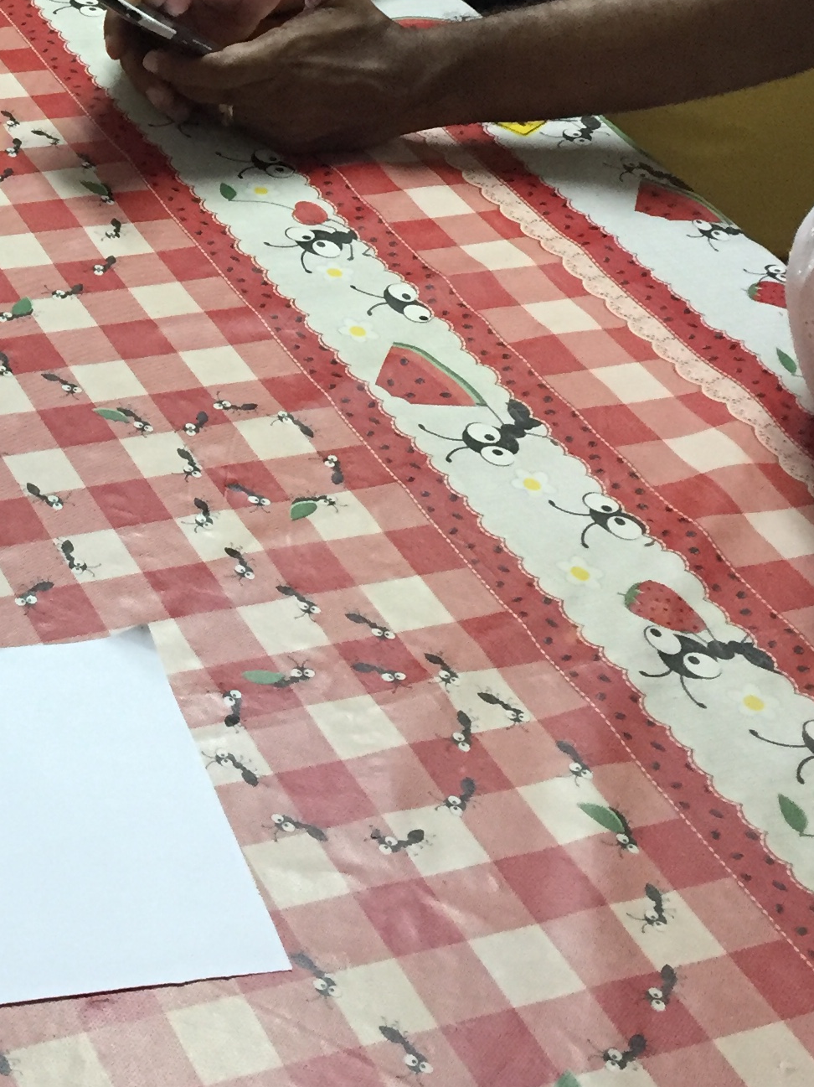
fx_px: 2290
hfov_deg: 19.4
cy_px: 19
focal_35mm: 73
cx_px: -60
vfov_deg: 25.5
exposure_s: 1/30
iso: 160
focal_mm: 4.15
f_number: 2.2
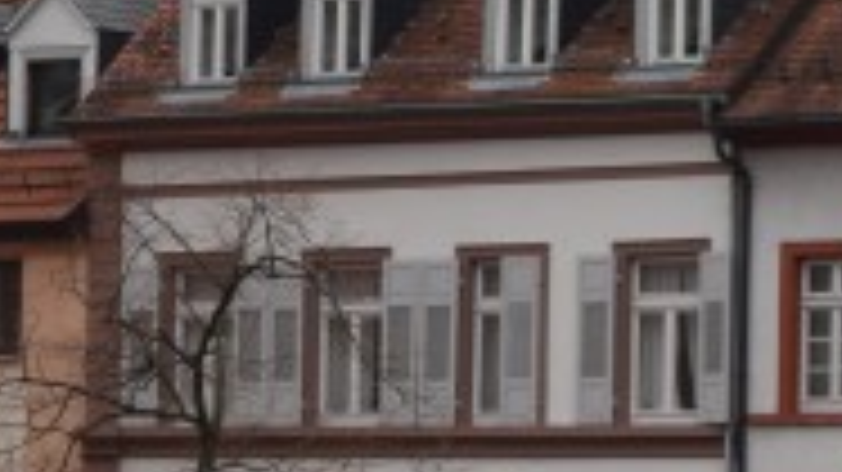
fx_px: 6714
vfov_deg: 4.0
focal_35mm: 301
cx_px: 257
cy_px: 76
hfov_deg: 7.2
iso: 320
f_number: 8
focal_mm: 35
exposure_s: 1/250
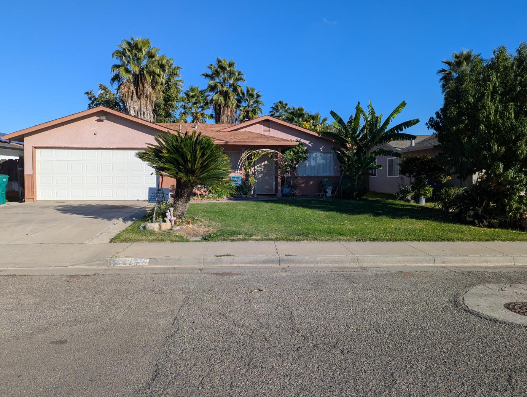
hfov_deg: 67.2
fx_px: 396
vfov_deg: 53.1
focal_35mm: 26
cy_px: 184
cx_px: 274
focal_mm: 6.81
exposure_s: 1/2513
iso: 46
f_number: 1.85
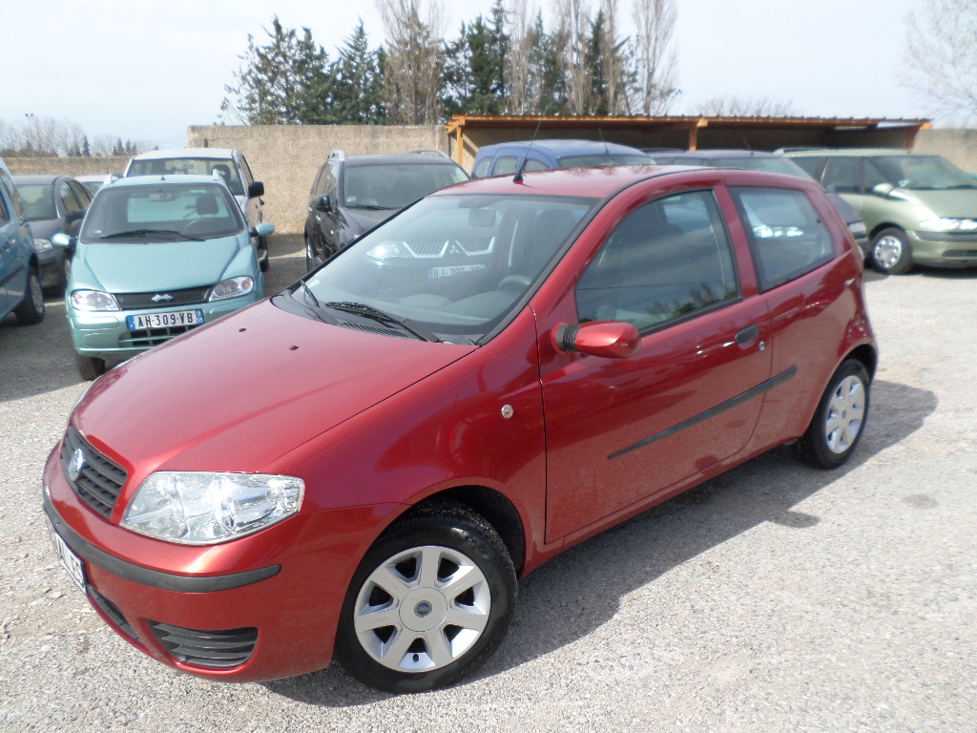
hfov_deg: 69.4
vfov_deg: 54.9
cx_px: 488
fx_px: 706
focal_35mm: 25
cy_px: 366
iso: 80
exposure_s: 1/1000
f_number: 2.5
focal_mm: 4.5
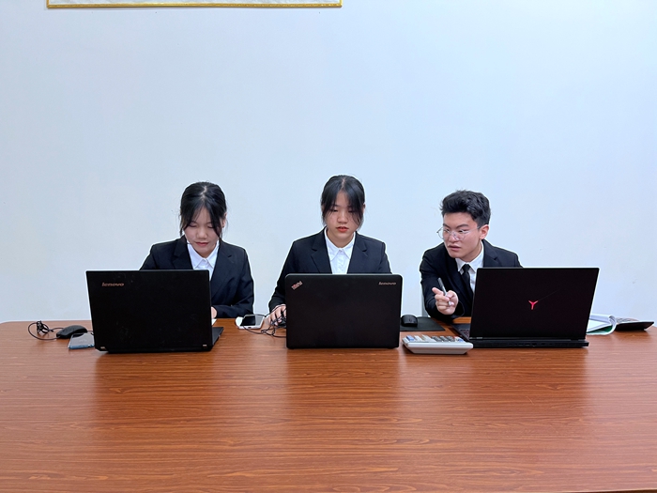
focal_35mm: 26
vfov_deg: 53.1
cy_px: 246
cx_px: 328
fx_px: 493
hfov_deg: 67.3
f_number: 1.6
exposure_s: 1/50
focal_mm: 5.1
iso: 125
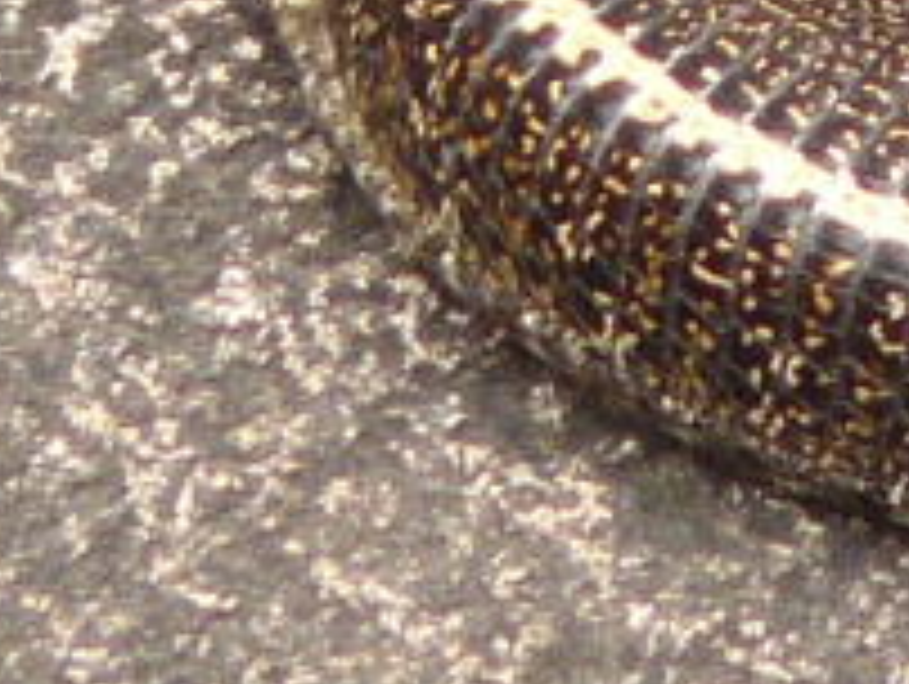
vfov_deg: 0.6
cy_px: -153
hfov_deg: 0.7
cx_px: 1368
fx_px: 71117
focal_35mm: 2705
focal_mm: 63.3
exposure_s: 1/125
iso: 100
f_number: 4
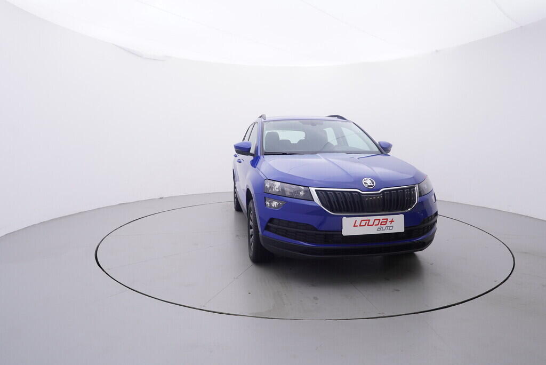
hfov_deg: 77.3
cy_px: 182
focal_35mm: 22
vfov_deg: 56.2
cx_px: 273
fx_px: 341
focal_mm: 15
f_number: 5
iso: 200
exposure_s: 1/80
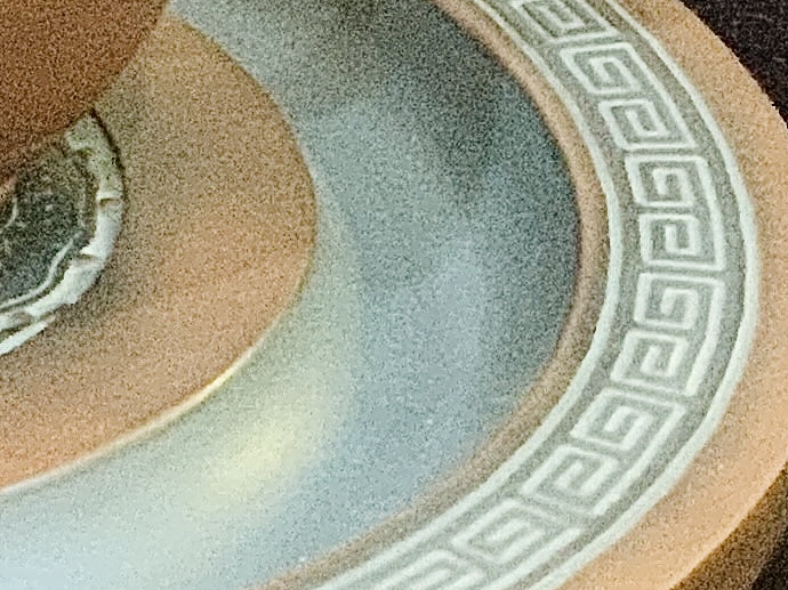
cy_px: -564
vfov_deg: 4.8
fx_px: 6918
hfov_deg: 6.4
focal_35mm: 304
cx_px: -493
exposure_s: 1/33
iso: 500
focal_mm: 6
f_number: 2.4
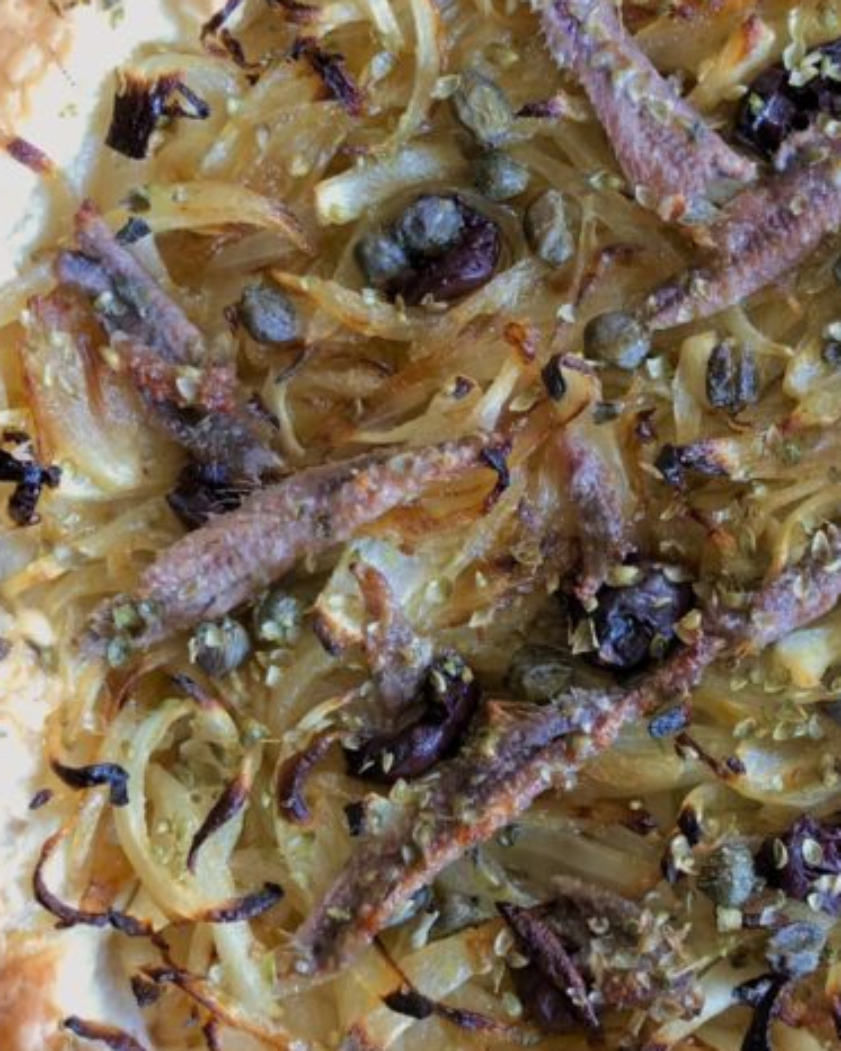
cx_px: 656
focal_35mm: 60
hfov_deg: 25.0
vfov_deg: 31.4
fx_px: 1866
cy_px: 521
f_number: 1.8
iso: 40
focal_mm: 4
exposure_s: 1/24
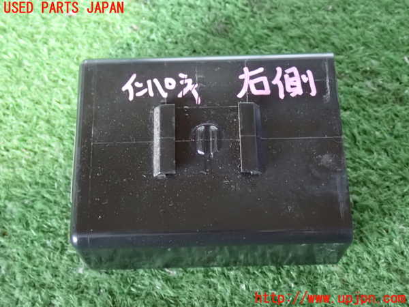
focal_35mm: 58
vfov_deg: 25.2
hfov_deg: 33.2
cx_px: 204
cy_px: 154
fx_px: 685
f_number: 3.5
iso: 1600
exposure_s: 1/13
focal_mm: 10.35
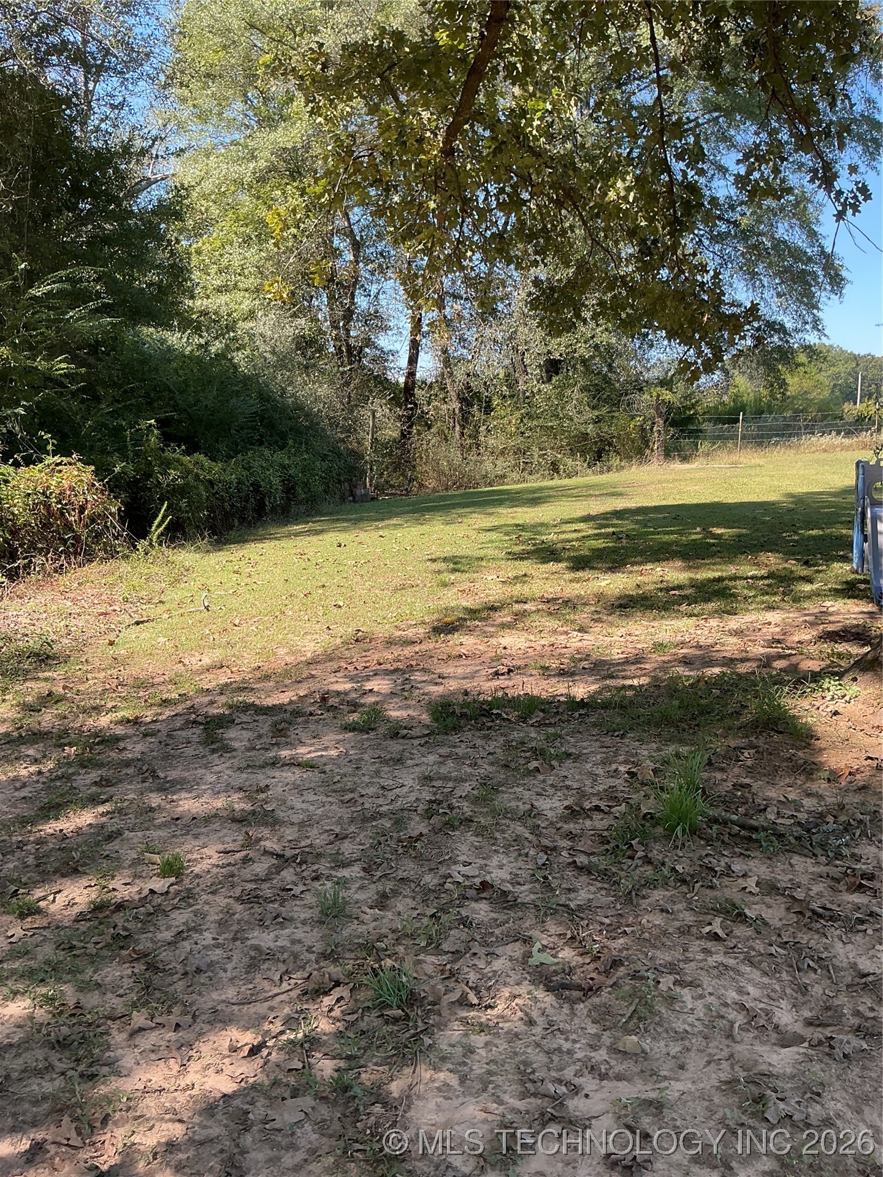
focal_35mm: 29
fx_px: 986
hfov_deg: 48.2
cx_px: 442
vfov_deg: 61.7
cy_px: 588
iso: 25
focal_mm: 3
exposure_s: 1/300
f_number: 1.8
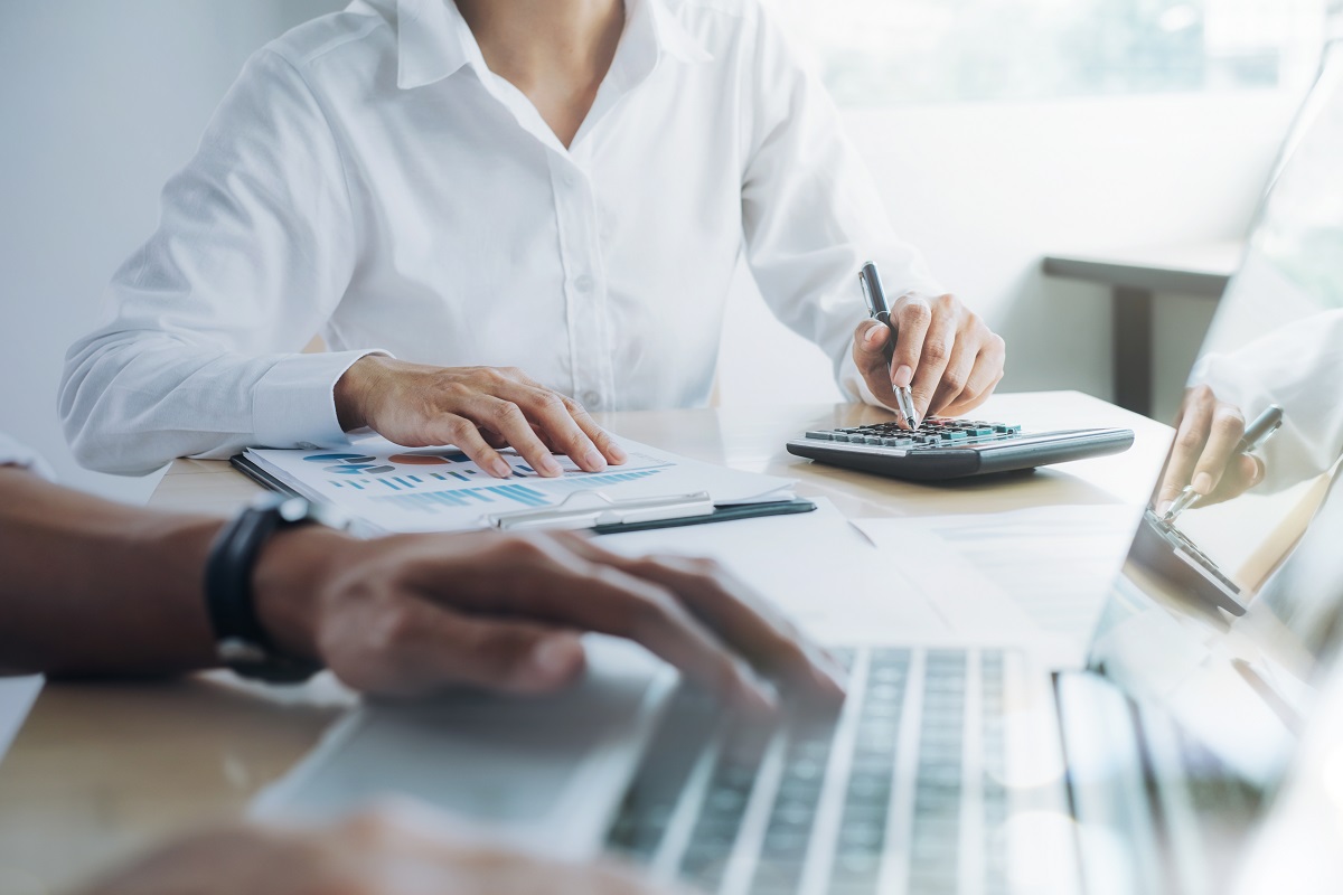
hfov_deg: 37.5
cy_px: 448
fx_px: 1977
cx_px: 672
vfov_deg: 25.5
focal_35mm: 53
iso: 250
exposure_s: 1/180
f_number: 3.2
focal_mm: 35
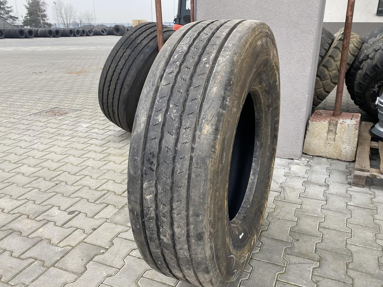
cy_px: 155
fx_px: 332
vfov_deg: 46.8
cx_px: 204
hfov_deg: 59.9
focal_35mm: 30
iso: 50
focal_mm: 4.25
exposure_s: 1/121
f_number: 1.8
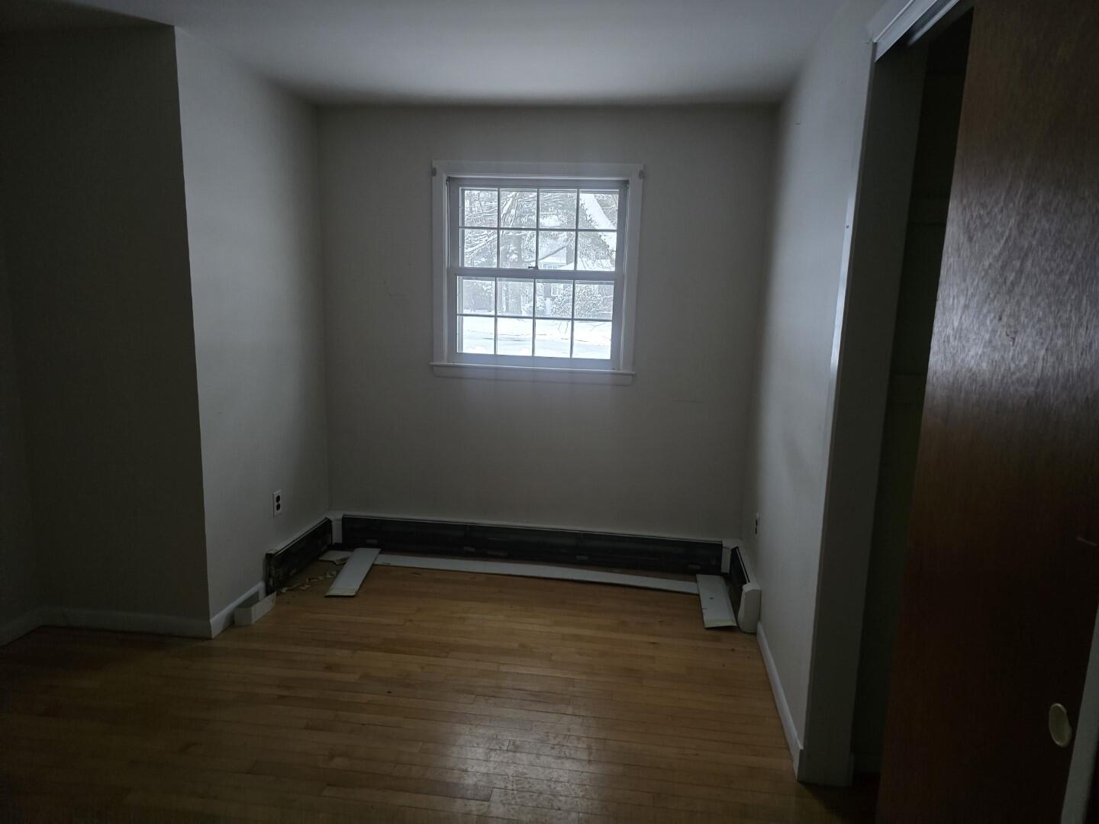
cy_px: 412
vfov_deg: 58.9
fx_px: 730
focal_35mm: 23
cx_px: 550
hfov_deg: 73.9
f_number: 1.7
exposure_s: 1/60
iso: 1250
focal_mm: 6.3
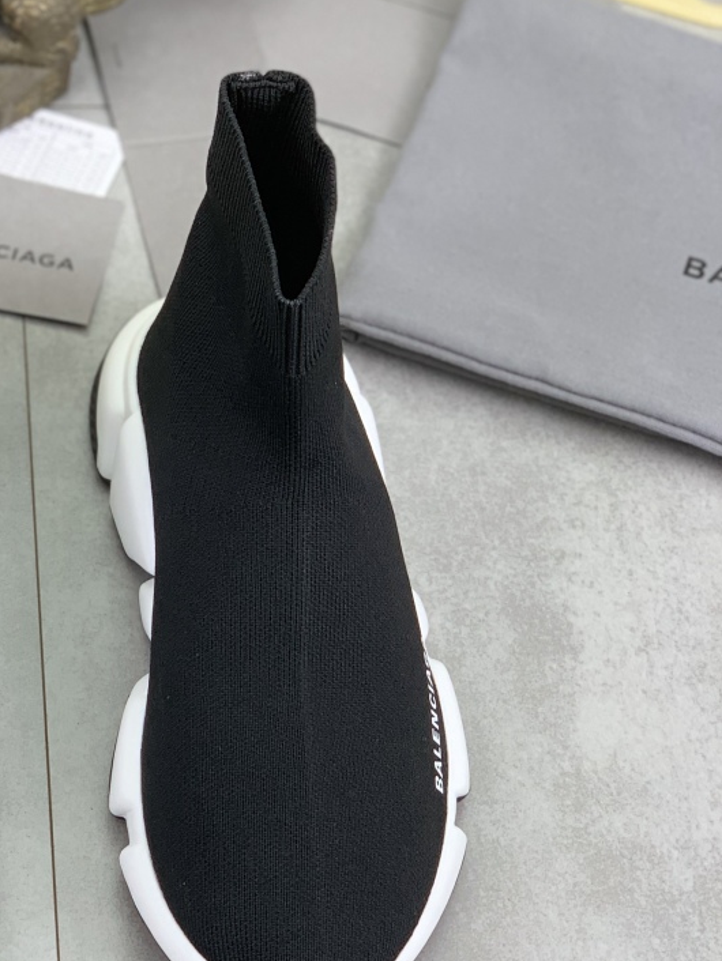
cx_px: -8
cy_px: 510
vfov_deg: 18.5
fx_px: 2946
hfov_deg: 13.8
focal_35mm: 106
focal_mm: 6
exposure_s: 1/99
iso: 25
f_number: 2.4
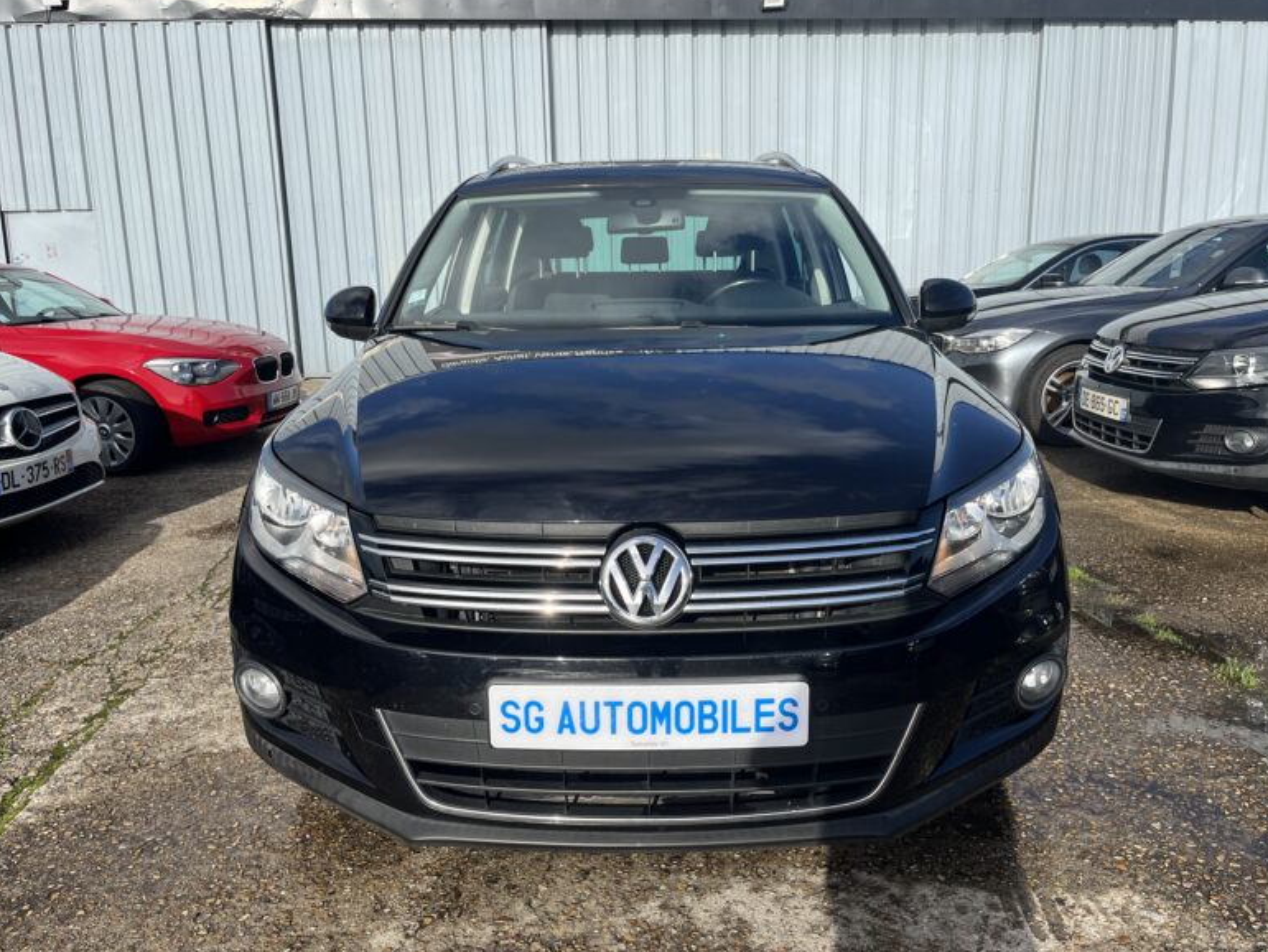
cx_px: 629
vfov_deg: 51.4
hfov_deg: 65.3
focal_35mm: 27
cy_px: 471
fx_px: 989
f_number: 1.6
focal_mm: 5.1
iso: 50
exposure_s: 1/3521
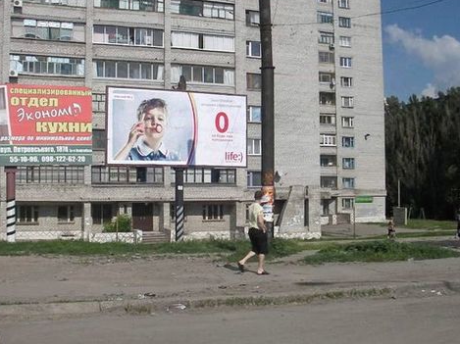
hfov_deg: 42.0
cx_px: 200
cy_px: 164
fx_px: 598
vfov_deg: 32.1
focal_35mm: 45
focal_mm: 6.3
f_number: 6.6
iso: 50
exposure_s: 1/640
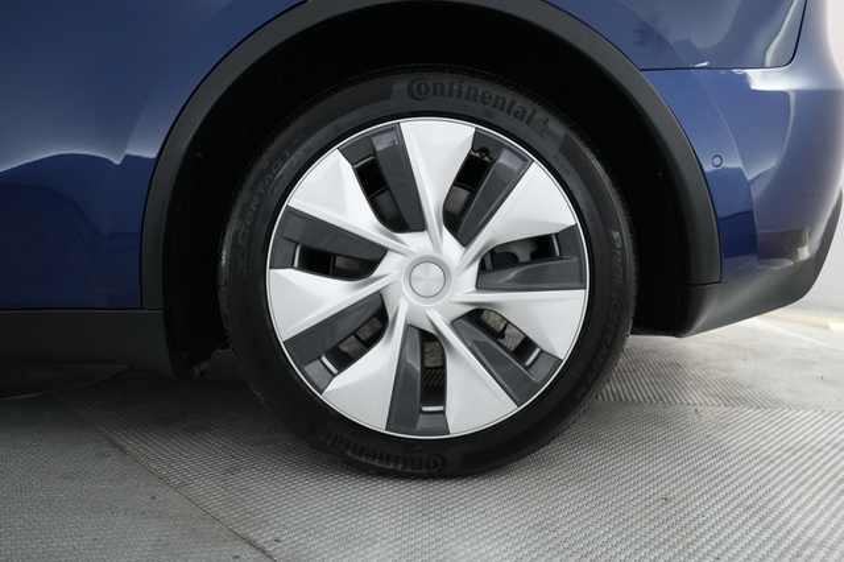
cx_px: 422
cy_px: 281
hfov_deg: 65.5
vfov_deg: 46.4
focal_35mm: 28
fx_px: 656
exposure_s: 1/160
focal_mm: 28
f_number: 2.8
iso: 2500
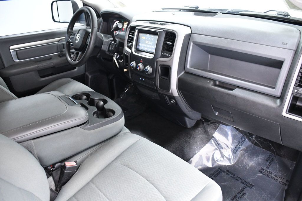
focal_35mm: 27
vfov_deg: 47.9
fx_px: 226
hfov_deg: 67.4
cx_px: 151
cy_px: 100
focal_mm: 18
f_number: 3.5
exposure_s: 1/50
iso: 2500
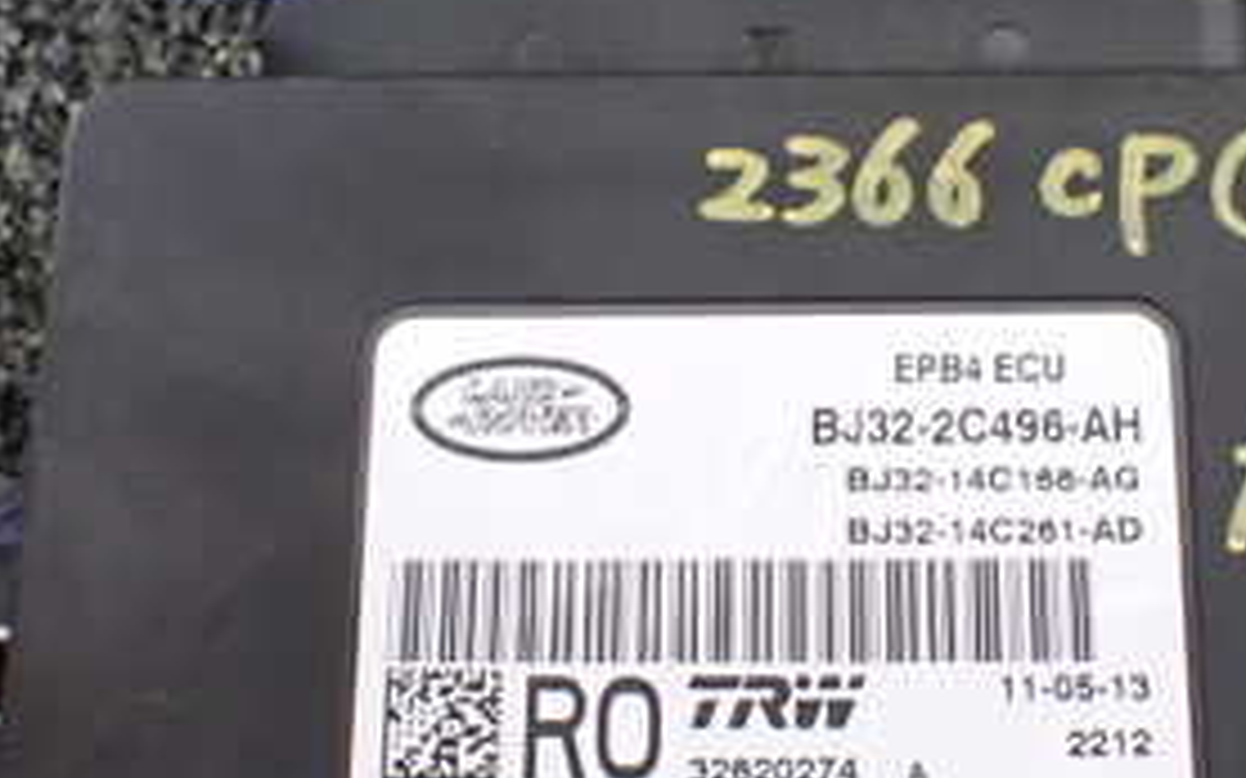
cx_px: 796
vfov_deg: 18.8
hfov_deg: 29.6
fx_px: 2343
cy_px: 477
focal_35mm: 69
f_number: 2.3
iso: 800
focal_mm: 5.4
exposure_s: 1/40
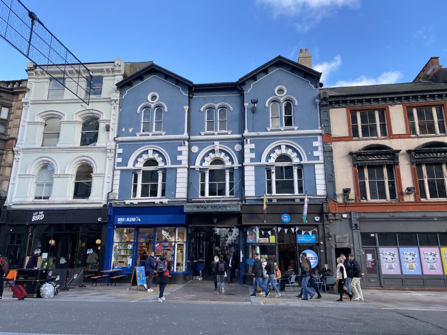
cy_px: 168
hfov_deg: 67.3
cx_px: 224
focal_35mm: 26
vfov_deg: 53.1
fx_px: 336
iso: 32
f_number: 1.8
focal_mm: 4.25
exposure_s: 1/606
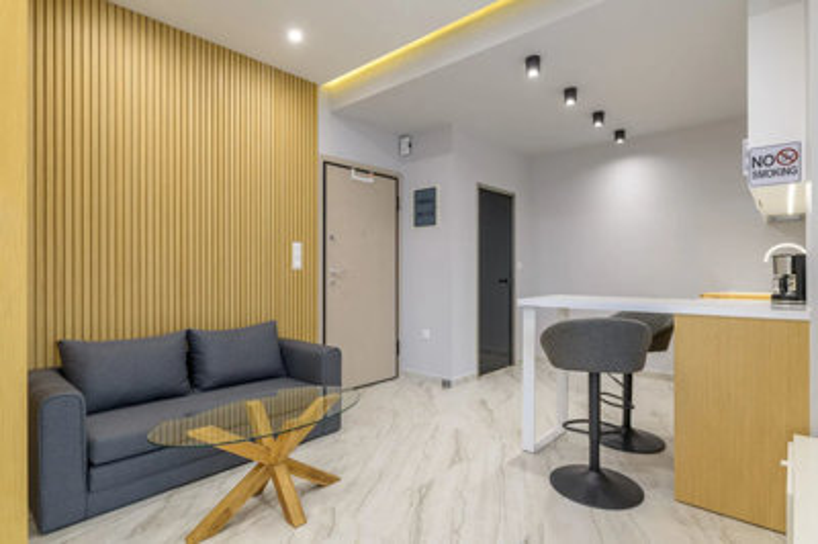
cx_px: 409
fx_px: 431
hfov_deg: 87.0
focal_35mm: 19
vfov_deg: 64.5
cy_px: 272
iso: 64
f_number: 11
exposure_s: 1/2
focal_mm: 19
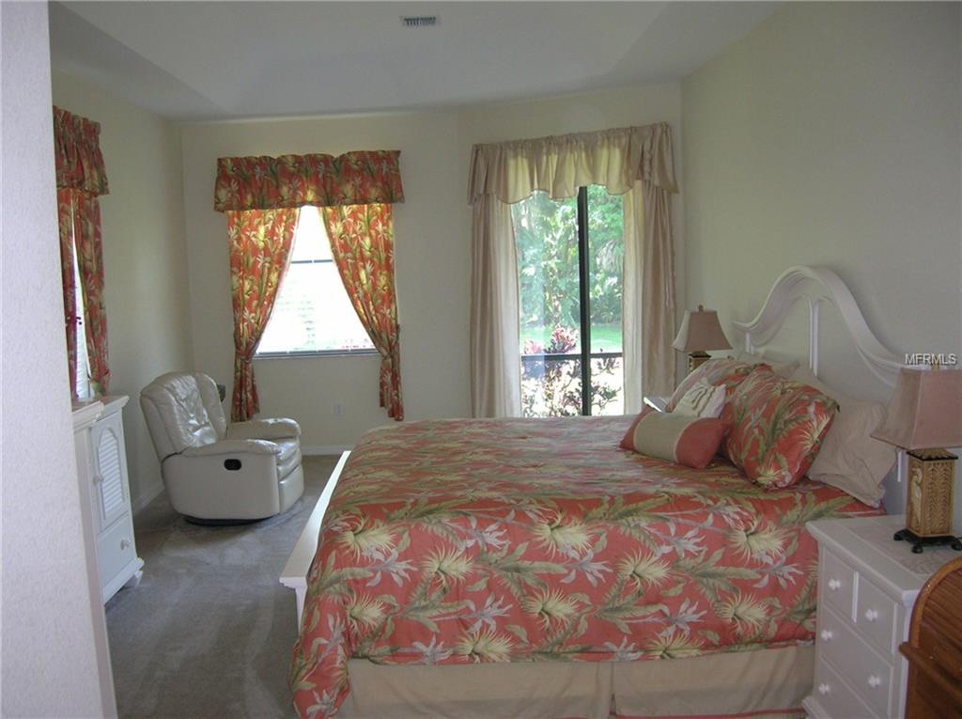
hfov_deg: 54.0
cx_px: 481
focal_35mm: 34
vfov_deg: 41.7
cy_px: 360
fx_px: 944
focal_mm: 5.7
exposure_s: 1/29
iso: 101
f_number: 2.9
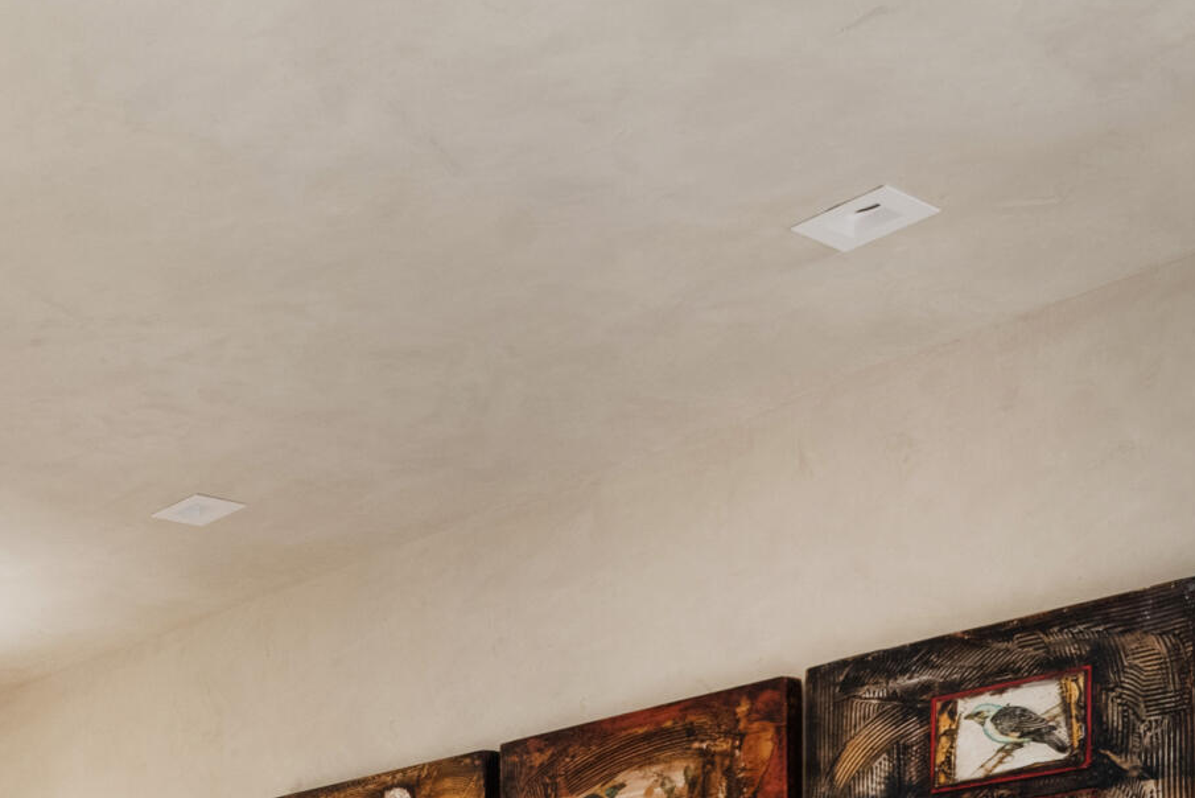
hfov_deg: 27.2
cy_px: 1180
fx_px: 2092
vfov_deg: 19.1
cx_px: -324
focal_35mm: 63
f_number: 7.1
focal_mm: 19
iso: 640
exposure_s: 1/5
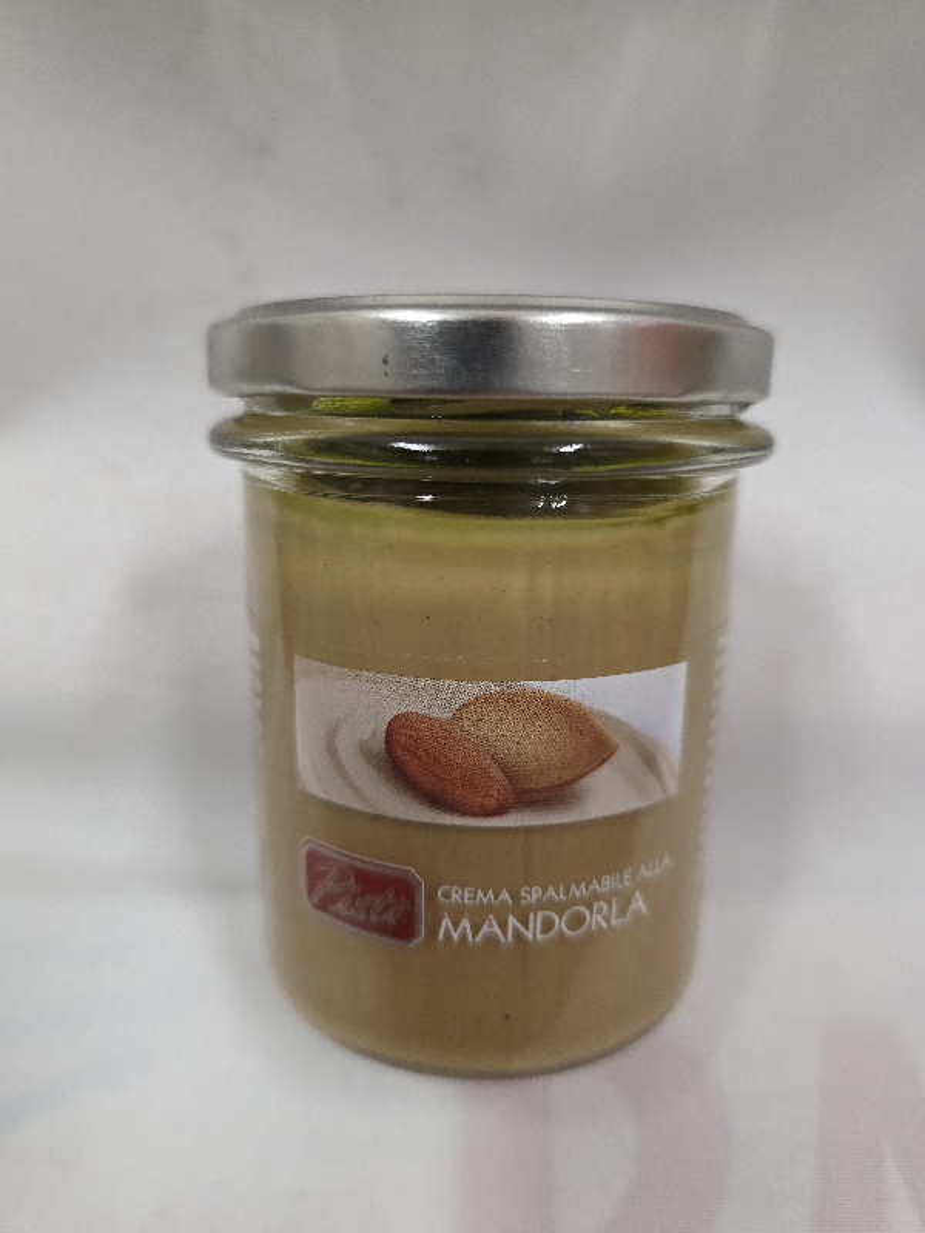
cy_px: 616
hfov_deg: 58.9
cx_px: 462
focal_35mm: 23
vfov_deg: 73.9
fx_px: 819
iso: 500
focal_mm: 6.3
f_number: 1.7
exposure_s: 1/101
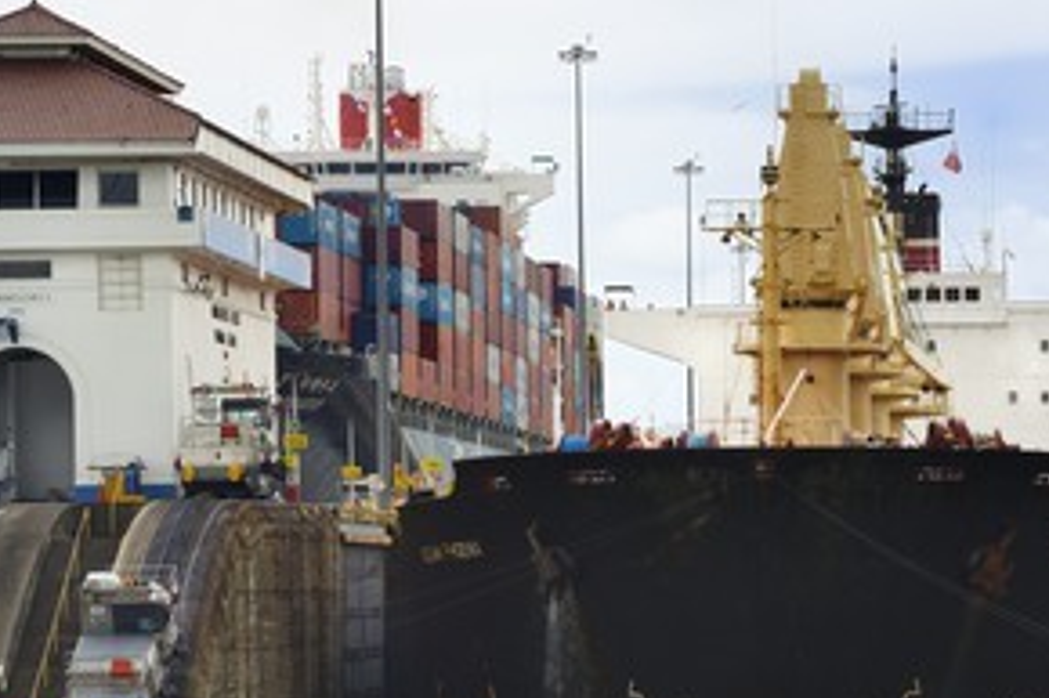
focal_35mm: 239
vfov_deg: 5.7
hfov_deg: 8.6
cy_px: 441
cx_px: 734
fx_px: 6960
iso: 400
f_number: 13
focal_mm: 165
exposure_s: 1/250
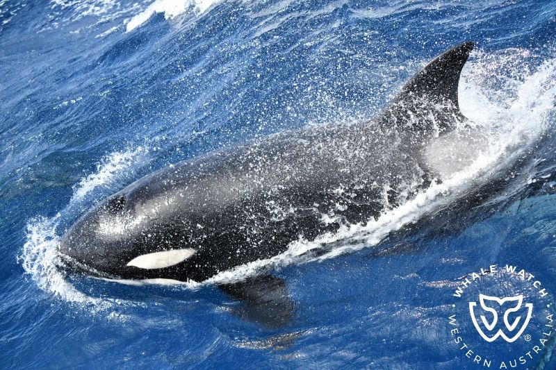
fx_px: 926
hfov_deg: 33.4
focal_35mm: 60
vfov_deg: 22.6
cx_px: 278
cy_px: 185
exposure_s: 1/8000
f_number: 5
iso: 2500
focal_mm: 60
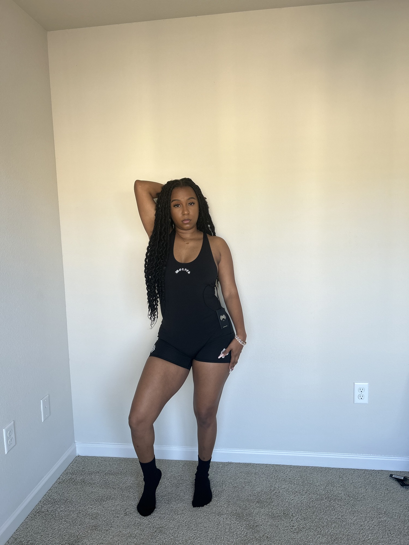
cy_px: 272
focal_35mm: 26
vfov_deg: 67.3
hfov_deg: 53.1
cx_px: 204
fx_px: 410
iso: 80
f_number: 1.5
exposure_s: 1/120
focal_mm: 5.7
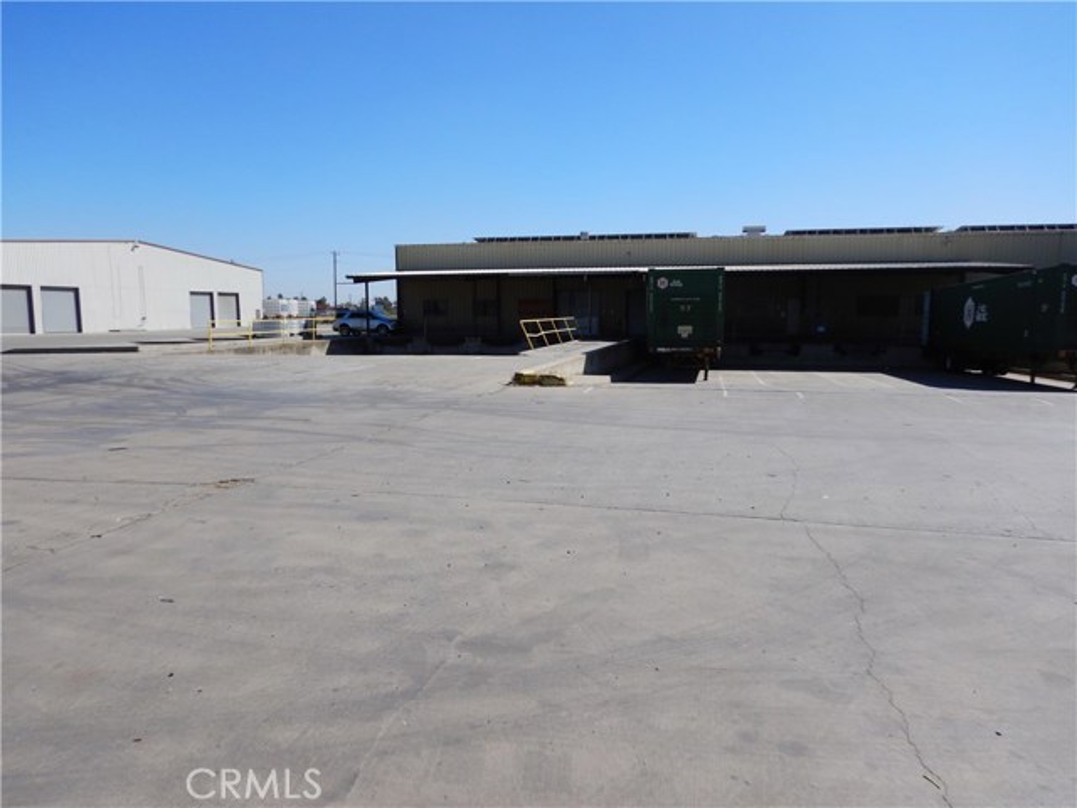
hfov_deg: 71.6
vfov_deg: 56.8
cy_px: 404
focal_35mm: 24
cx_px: 538
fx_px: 747
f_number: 8.2
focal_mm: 4.3
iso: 125
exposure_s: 1/400
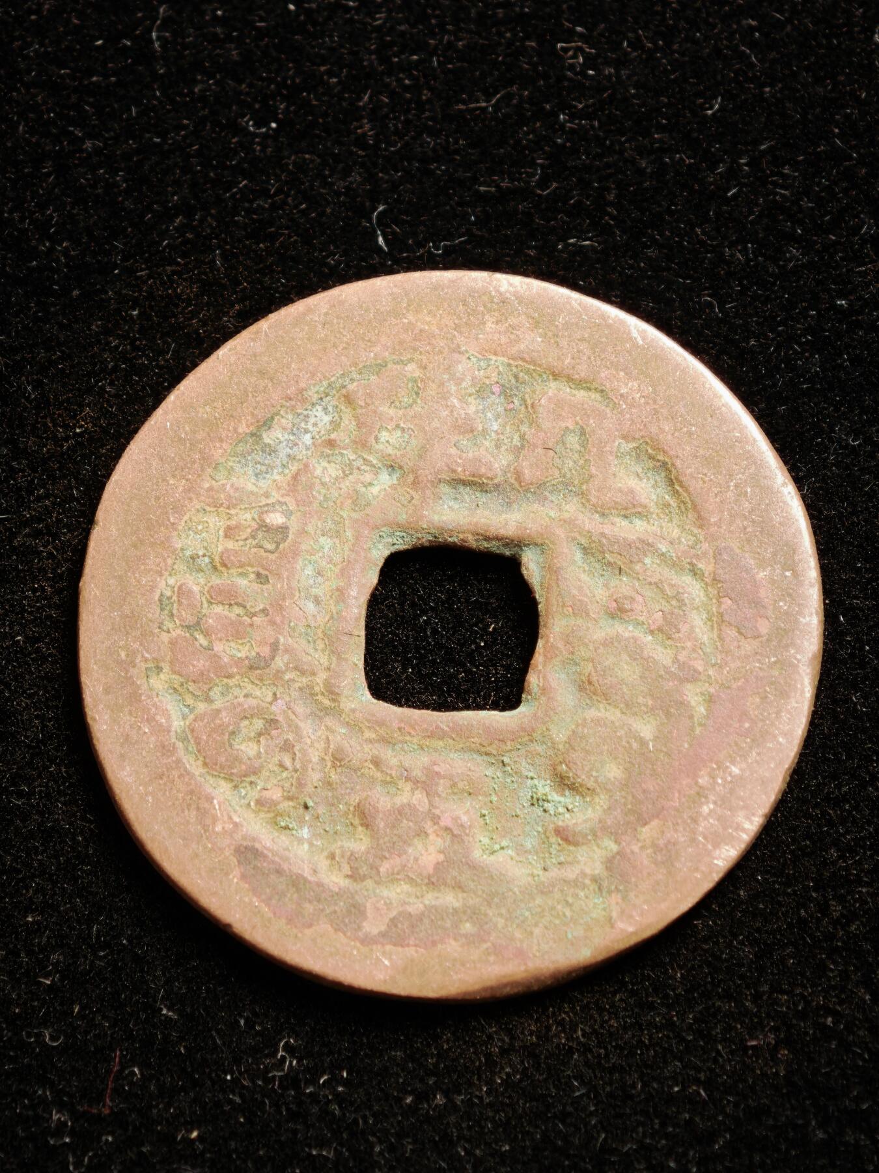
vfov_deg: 16.6
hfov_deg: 12.5
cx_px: 440
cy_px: 586
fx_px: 4029
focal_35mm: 119
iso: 250
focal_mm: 9
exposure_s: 1/96
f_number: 2
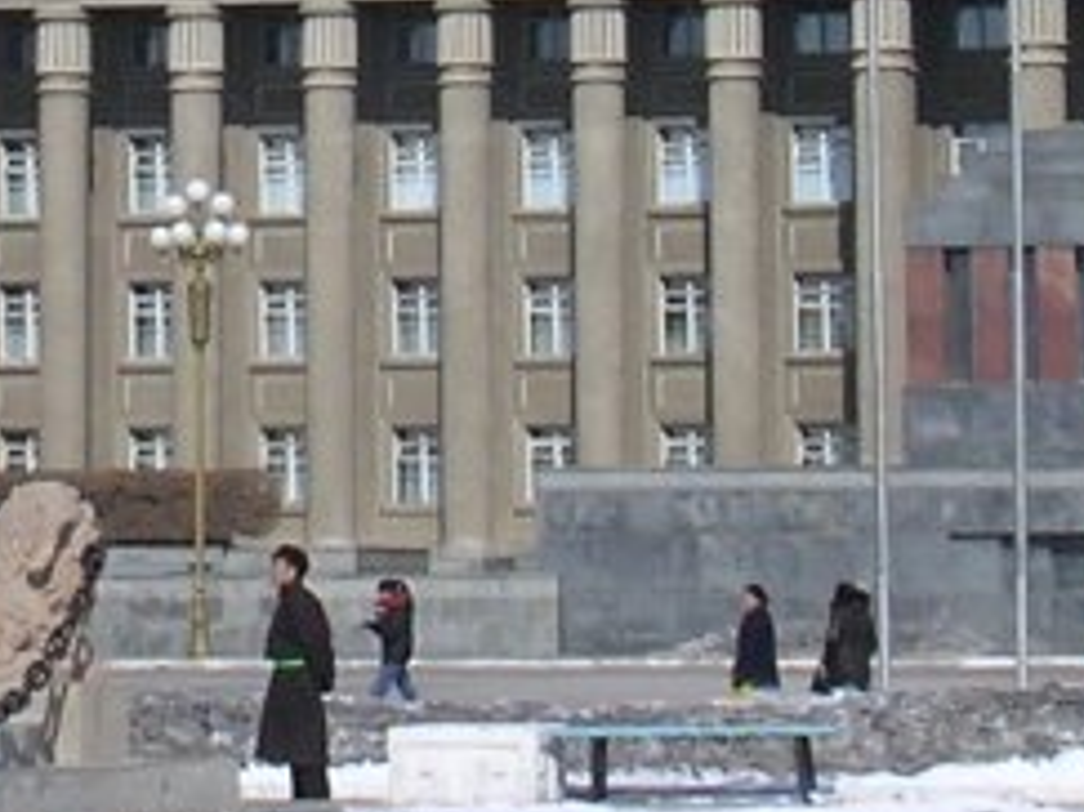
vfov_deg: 6.2
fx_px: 7387
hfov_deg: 8.3
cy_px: -406
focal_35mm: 236
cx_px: -62
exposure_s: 1/406
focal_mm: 8.5
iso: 100
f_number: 6.6
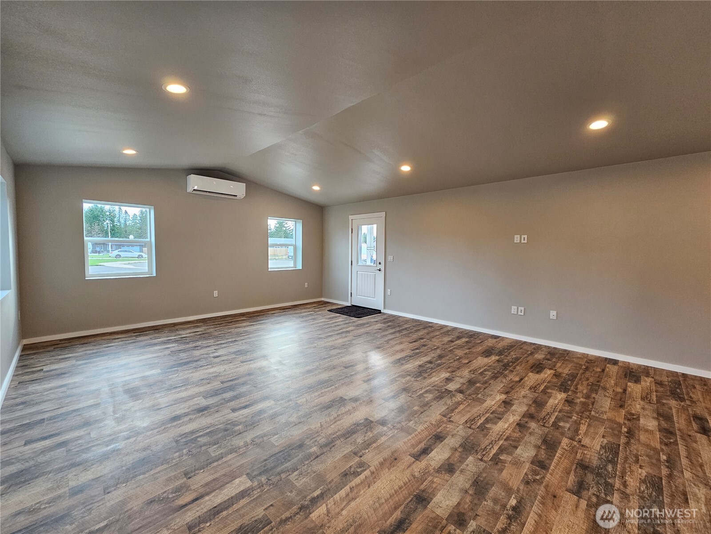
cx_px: 356
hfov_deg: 106.2
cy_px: 267
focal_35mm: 13
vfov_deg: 89.9
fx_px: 267
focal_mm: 2.2
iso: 125
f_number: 2.2
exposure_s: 1/60
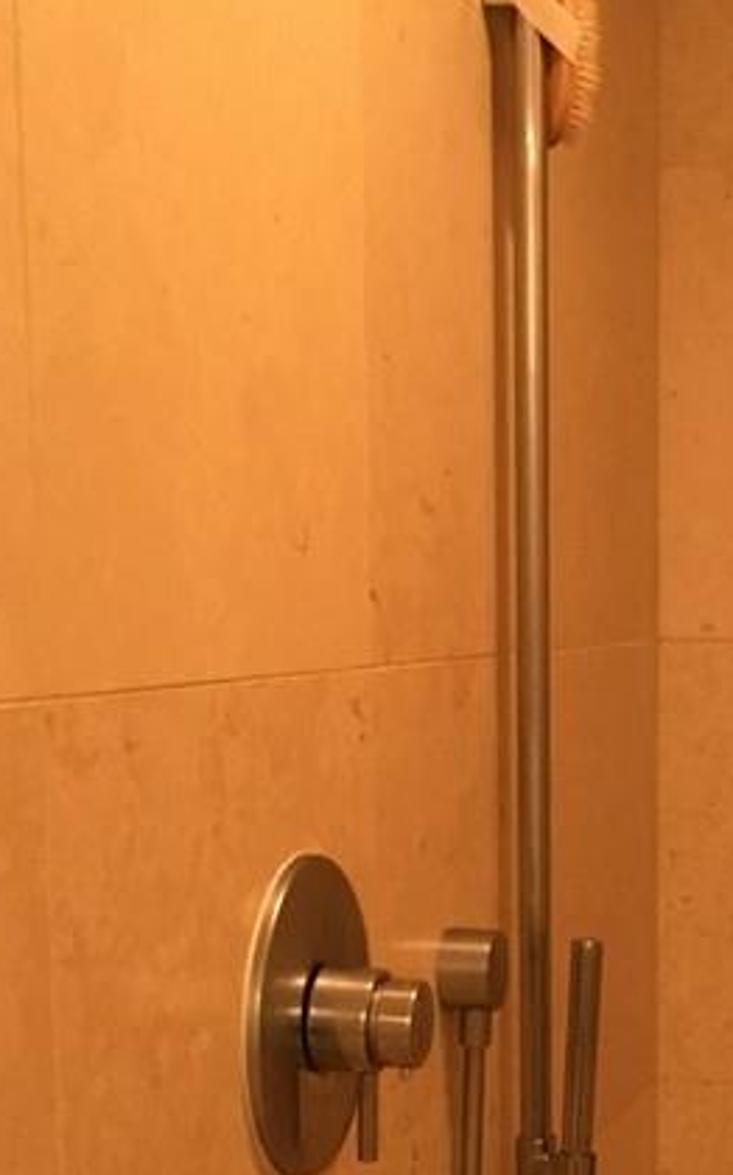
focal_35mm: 75
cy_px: 1004
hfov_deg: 16.6
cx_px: 901
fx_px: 2400
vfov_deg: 26.8
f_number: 2.2
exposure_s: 1/15
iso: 200
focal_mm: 4.15
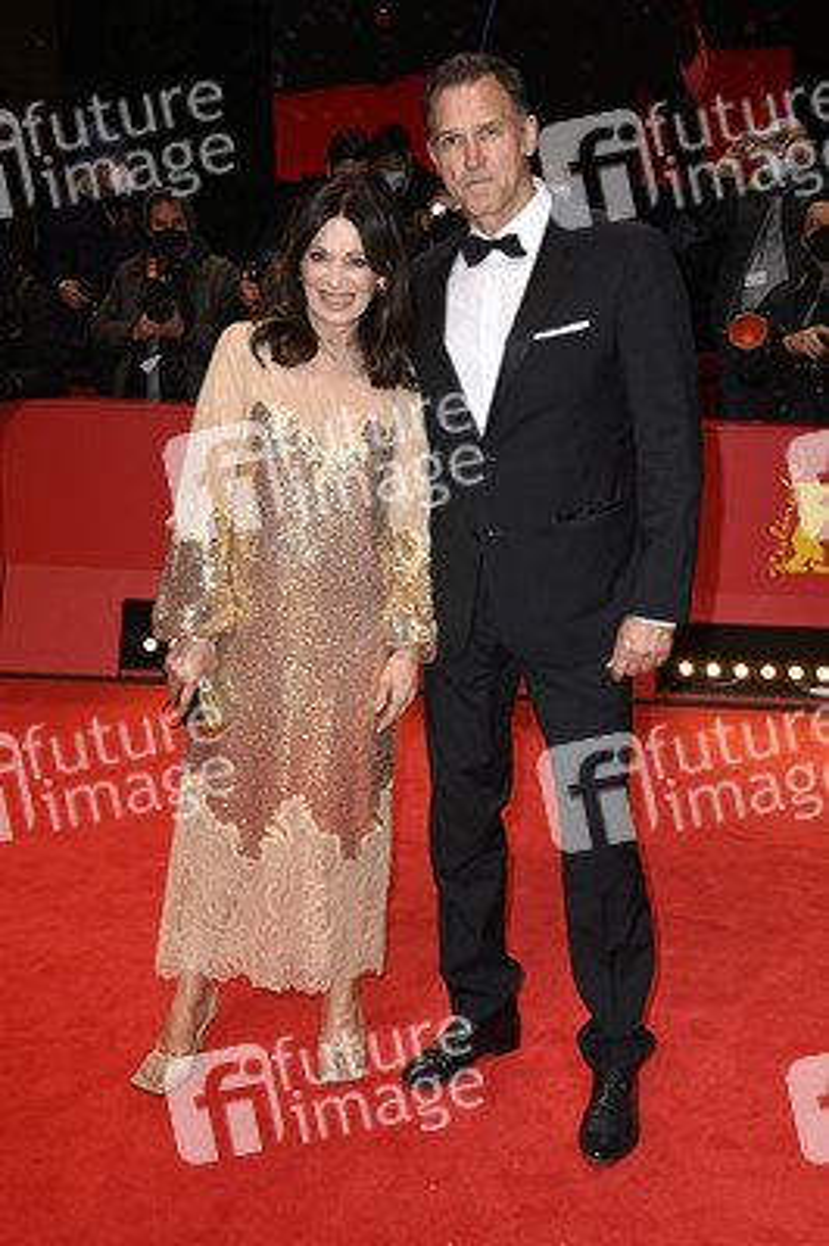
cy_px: 623
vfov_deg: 43.6
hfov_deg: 29.8
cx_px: 414
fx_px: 1557
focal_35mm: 45
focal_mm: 45
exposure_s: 1/160
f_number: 5.6
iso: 640
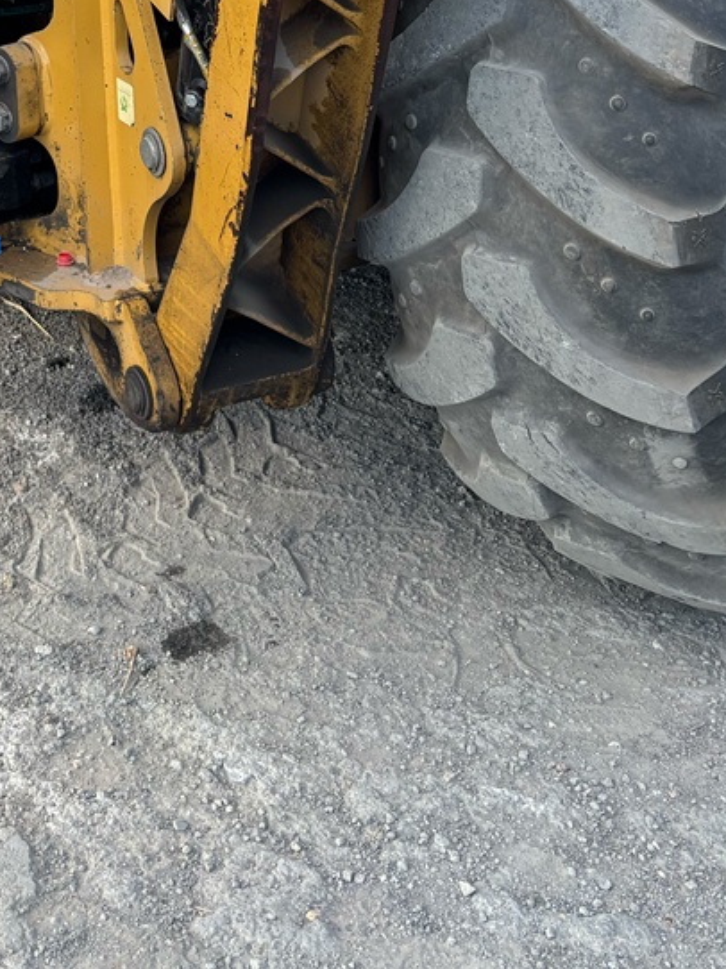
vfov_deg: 26.6
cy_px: -221
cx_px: -29
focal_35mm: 64
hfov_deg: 21.9
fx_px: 1791
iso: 50
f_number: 1.6
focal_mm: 5.96
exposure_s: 1/421
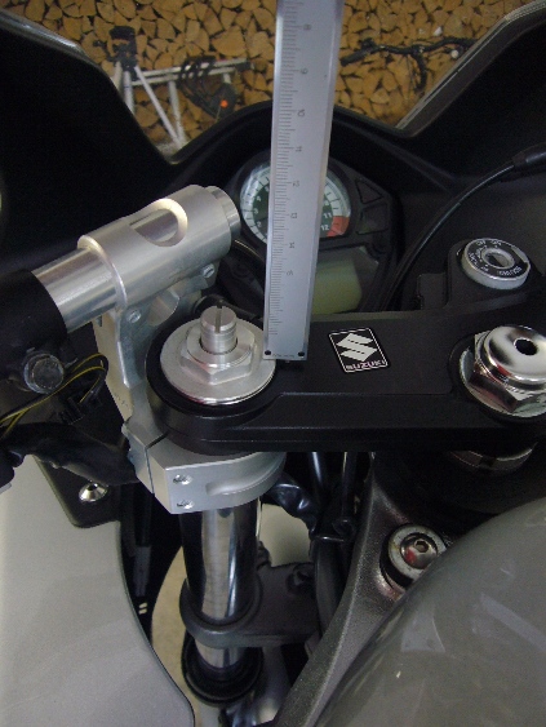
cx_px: 273
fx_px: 588
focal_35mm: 28
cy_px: 364
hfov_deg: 49.8
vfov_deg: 63.4
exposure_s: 1/8
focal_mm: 4.6
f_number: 2.8
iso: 200
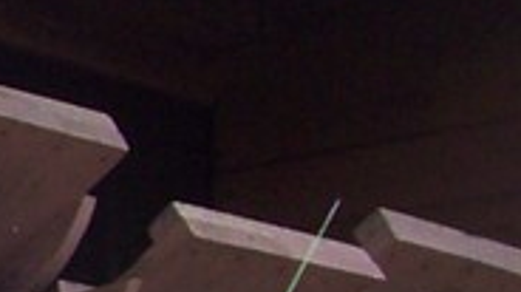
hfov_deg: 8.0
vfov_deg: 5.0
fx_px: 3339
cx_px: -900
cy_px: 471
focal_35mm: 242
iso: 80
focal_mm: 5.6
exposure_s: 1/346
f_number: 2.7
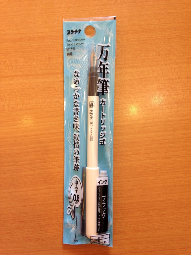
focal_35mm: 33
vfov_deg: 55.4
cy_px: 128
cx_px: 96
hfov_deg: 42.9
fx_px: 243
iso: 50
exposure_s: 1/30
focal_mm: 4.12
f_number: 2.4
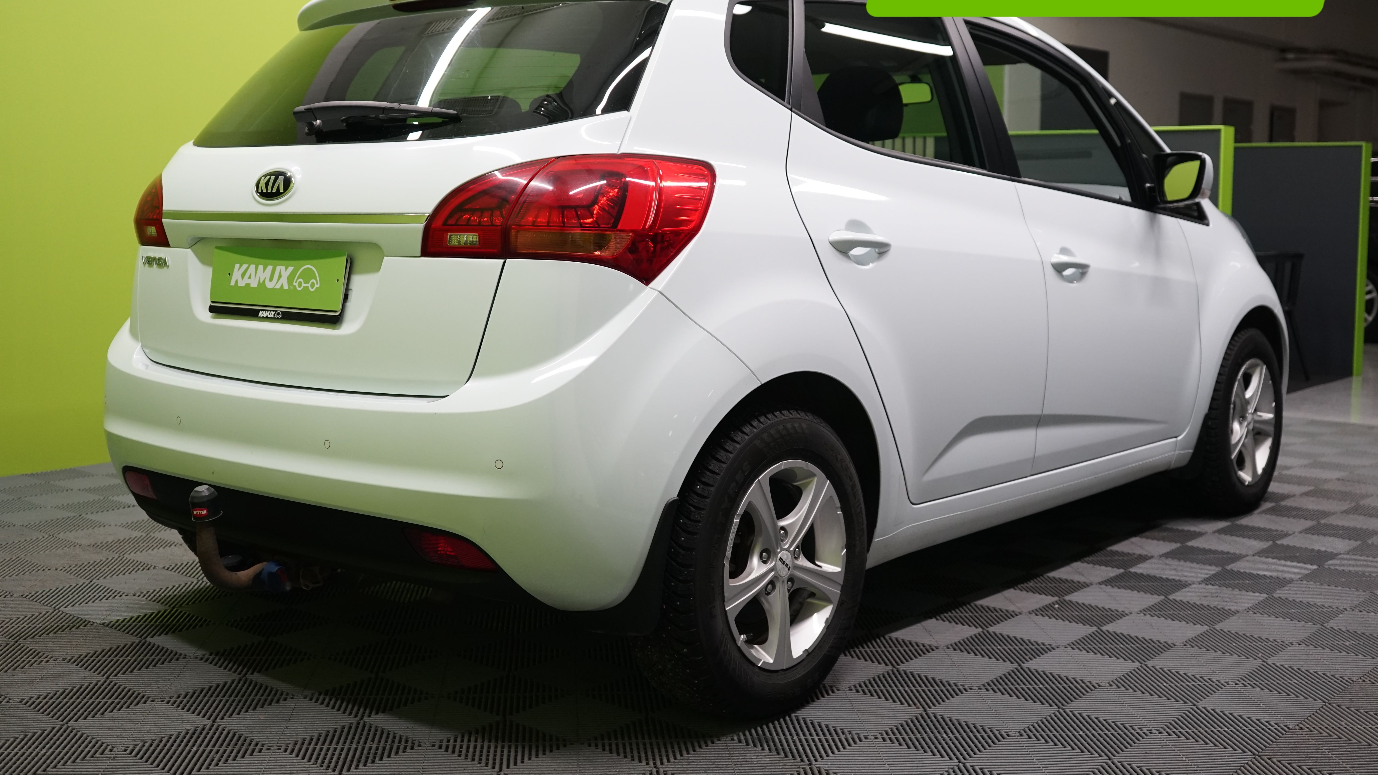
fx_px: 1462
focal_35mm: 40
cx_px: 692
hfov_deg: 50.5
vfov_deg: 29.6
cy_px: 315
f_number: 4.5
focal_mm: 38
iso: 1000
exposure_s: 1/30
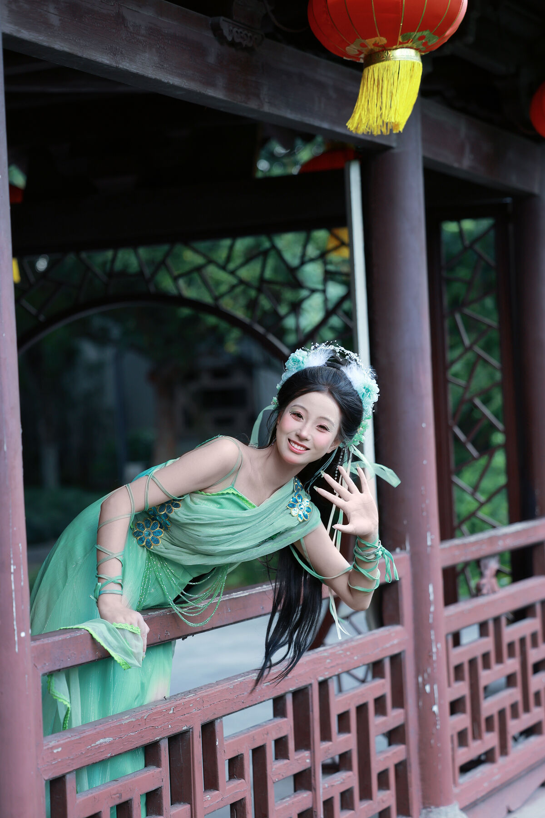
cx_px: 272
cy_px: 409
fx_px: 2248
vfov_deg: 20.6
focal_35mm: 99
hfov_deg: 13.8
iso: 320
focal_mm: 100
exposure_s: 1/125
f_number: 2.8
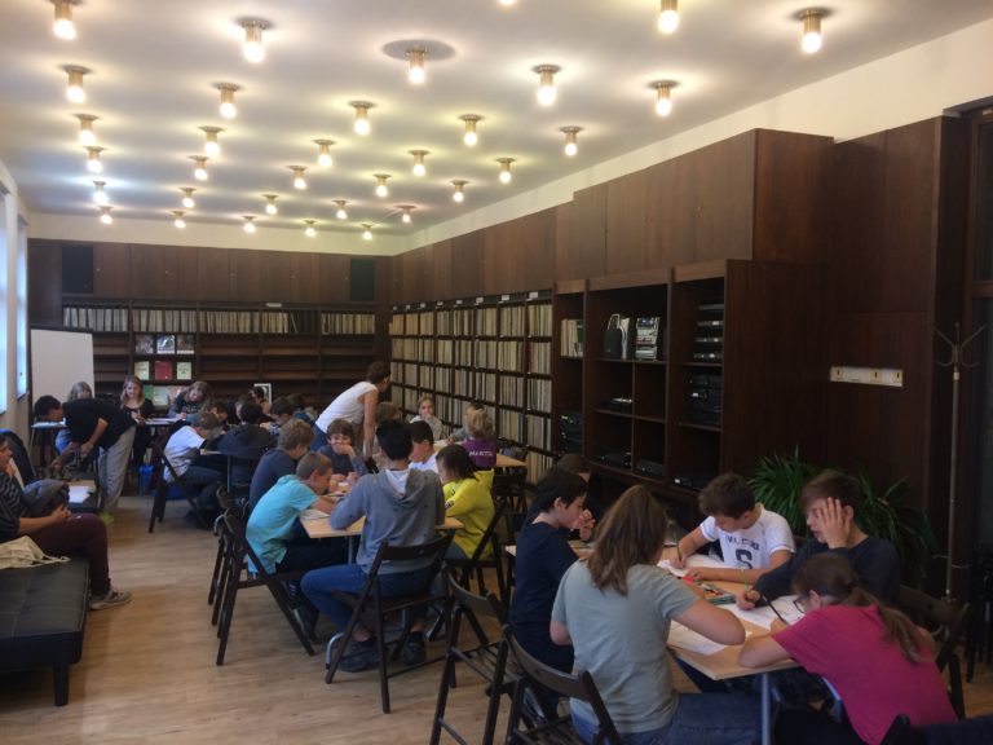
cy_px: 372
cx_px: 496
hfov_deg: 61.7
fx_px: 832
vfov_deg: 48.2
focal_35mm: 29
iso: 100
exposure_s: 1/33
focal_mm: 4.15
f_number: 2.2
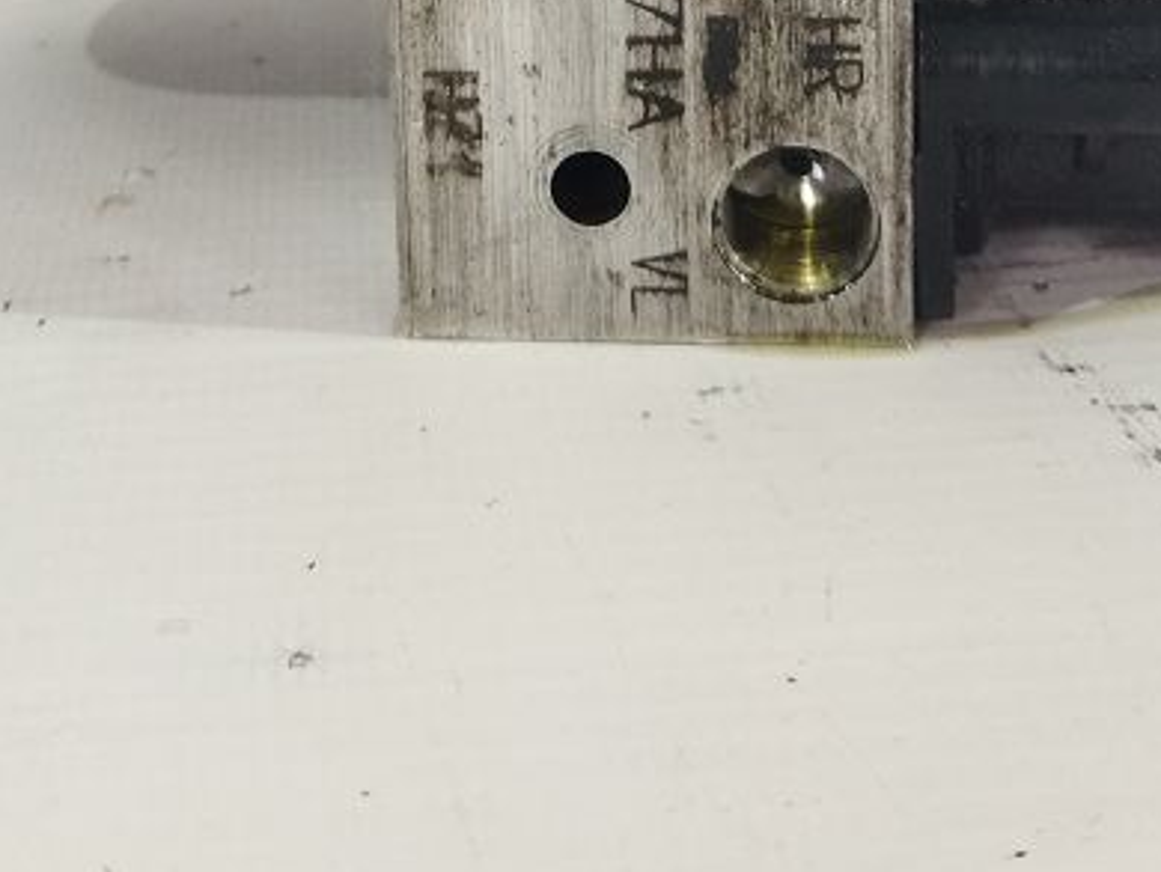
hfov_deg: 23.5
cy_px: -396
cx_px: 583
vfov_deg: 16.4
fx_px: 2785
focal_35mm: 83
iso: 147
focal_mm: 4.71
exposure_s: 1/50
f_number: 1.79
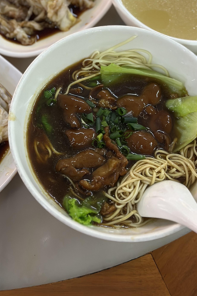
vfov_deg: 27.5
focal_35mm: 73
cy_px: 88
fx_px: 599
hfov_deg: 18.6
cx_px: 57
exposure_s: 1/50
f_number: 1.78
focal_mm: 6.86
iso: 320
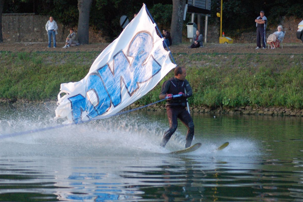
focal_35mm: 160
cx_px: 156
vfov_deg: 8.6
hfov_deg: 12.8
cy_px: 107
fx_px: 1346
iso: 1600
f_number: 5
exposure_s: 1/400
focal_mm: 100
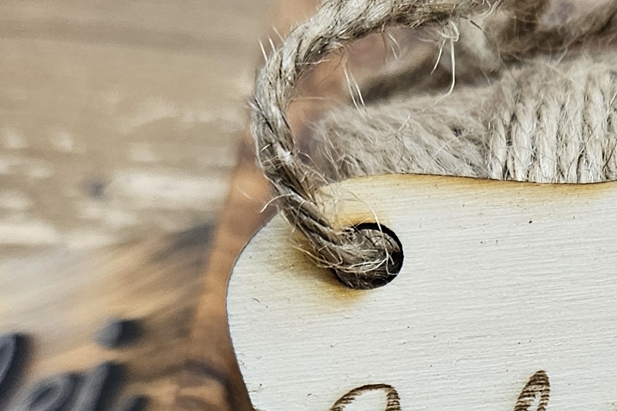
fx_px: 1319
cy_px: 500
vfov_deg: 16.9
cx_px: 543
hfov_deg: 25.6
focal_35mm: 77
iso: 250
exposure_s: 1/100
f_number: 1.8
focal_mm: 5.4
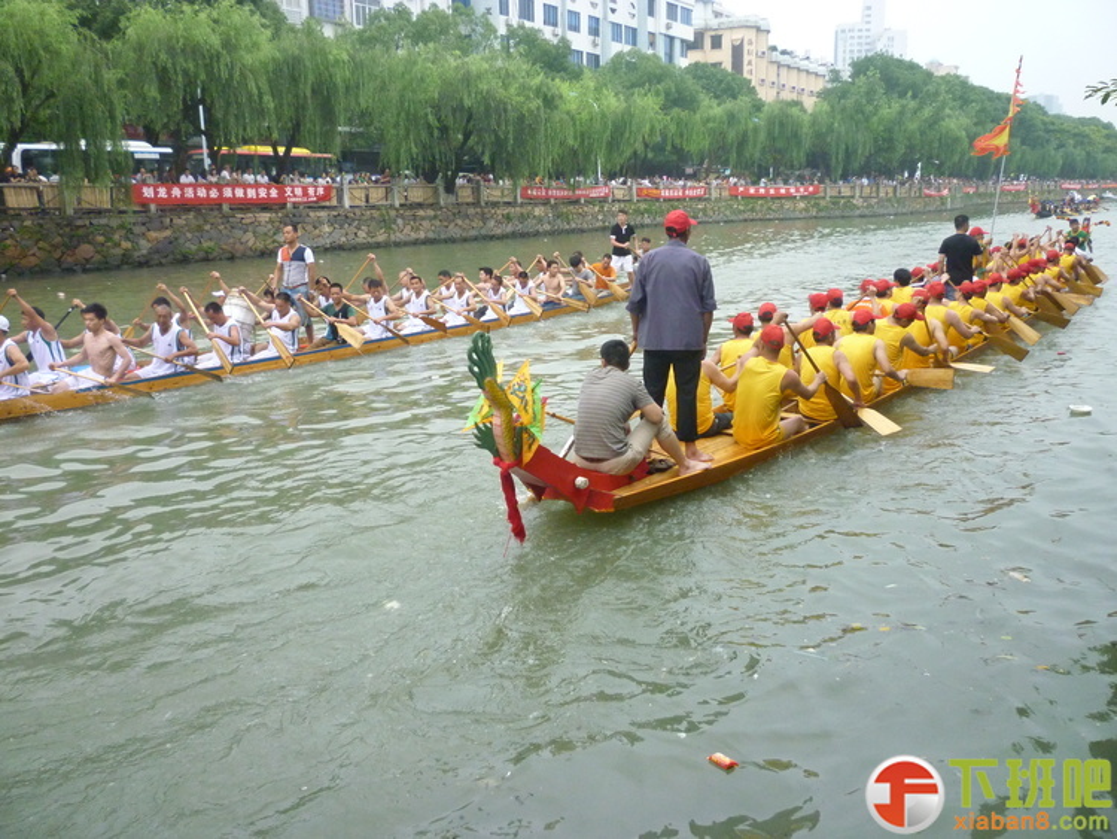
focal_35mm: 29
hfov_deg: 61.6
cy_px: 420
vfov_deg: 48.3
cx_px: 558
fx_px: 936
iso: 400
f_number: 3.3
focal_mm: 5.2
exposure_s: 1/500
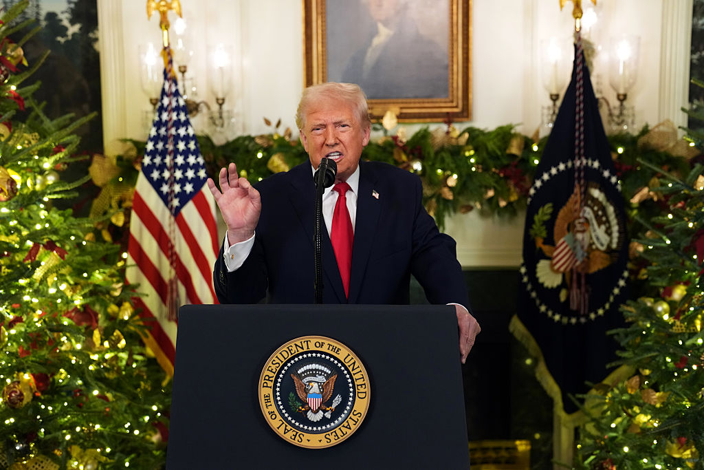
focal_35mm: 50
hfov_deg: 39.6
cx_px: 352
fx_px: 978
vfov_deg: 27.0
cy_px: 235
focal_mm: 50
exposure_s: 1/250
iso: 4000
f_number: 2.5
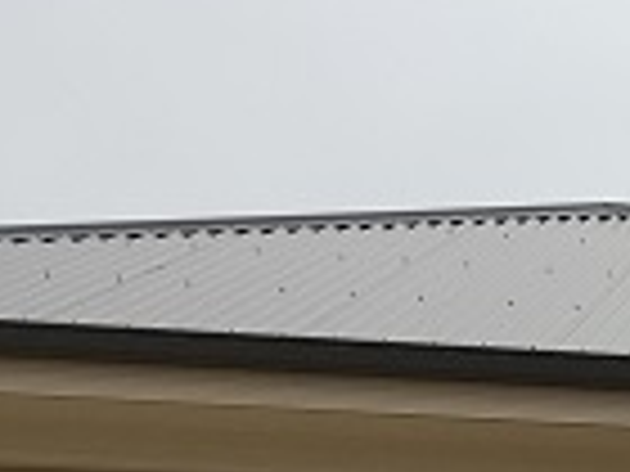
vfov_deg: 10.2
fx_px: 2639
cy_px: 470
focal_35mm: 145
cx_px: 1305
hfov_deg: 12.0
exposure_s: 1/705
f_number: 2.2
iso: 25
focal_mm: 4.15
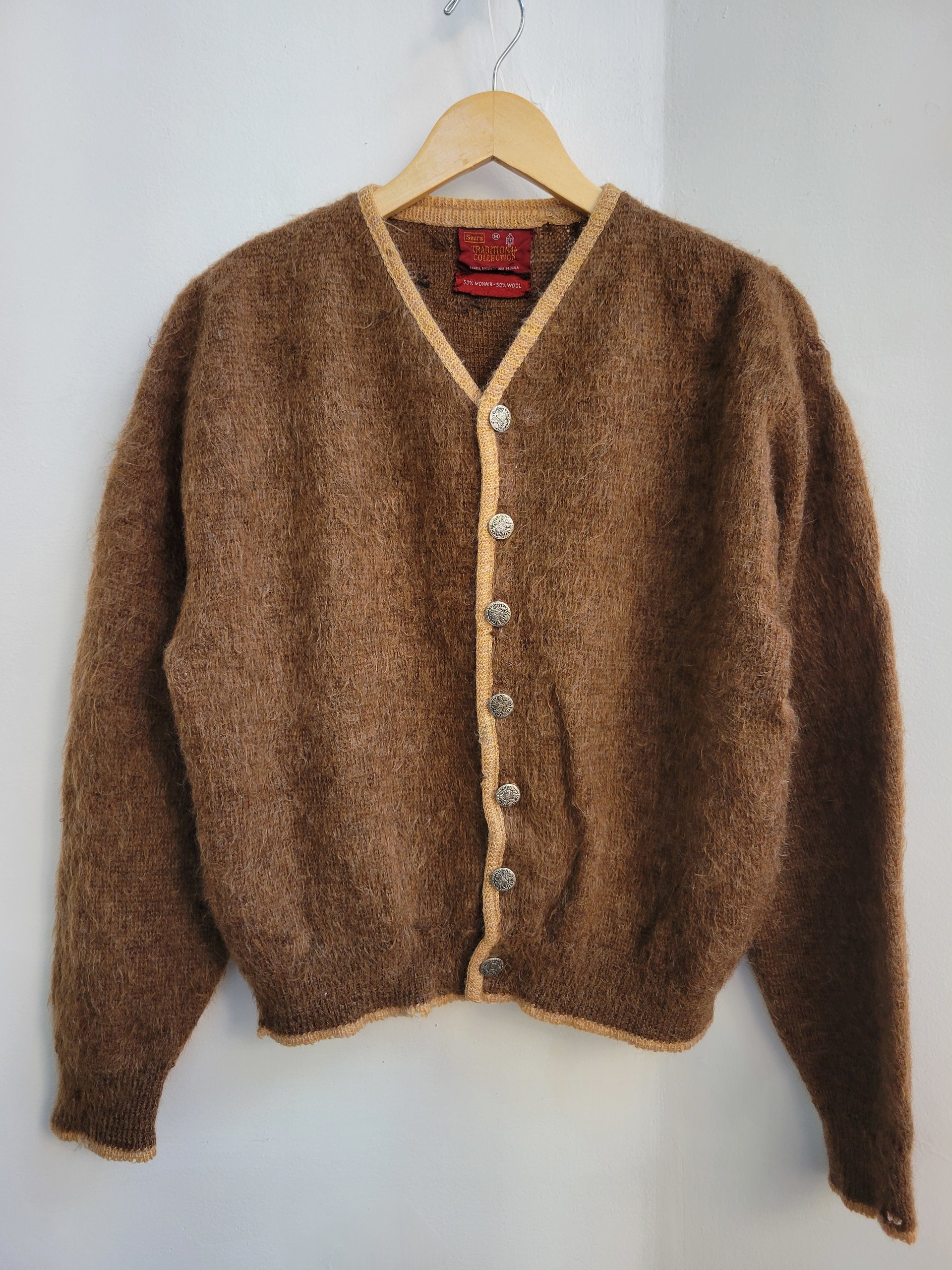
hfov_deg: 53.1
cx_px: 476
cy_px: 635
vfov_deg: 67.3
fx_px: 953
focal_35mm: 26
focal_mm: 5.4
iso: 100
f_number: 1.8
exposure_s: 1/120
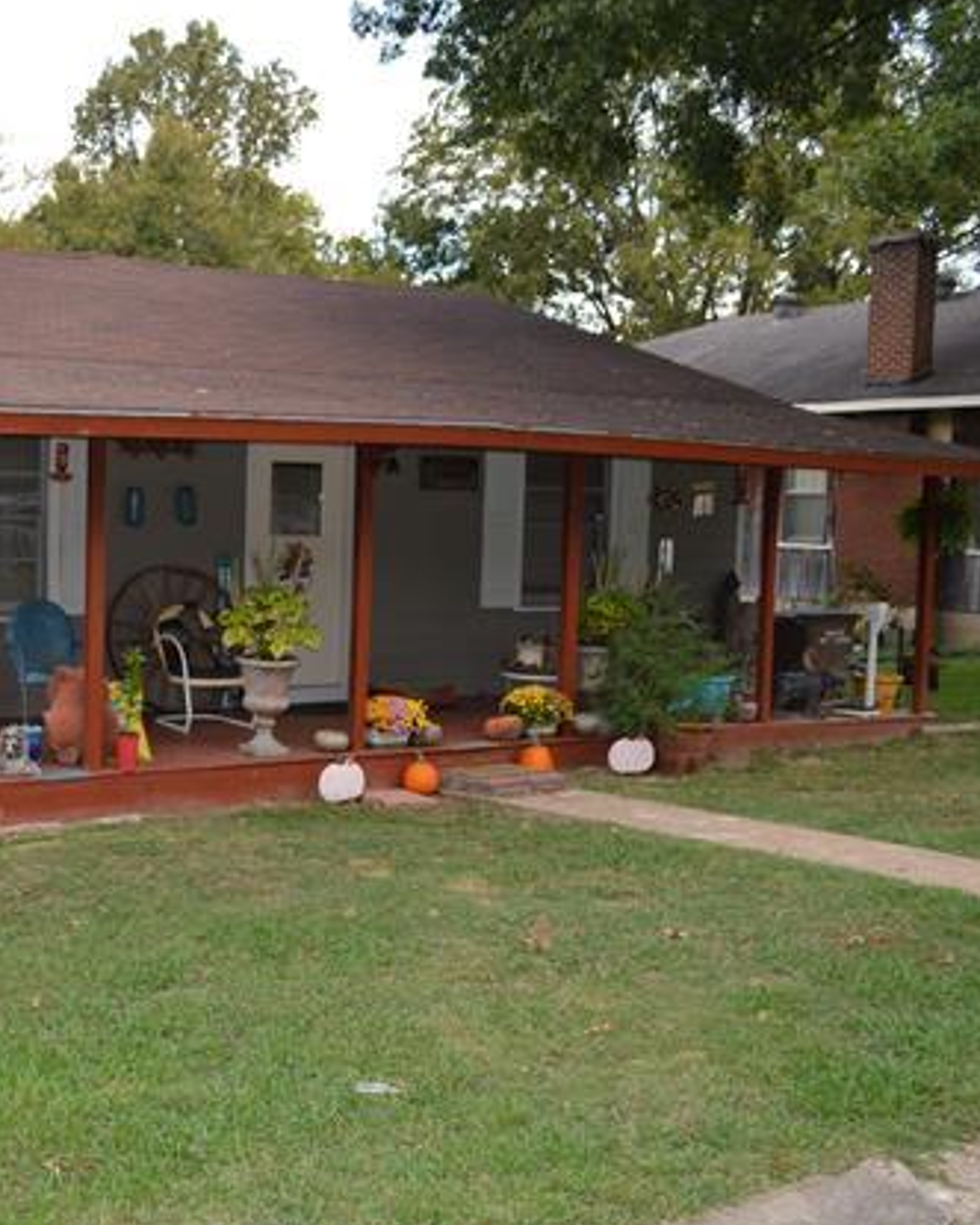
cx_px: 112
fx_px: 1414
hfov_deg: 36.1
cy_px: 618
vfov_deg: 46.8
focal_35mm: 39
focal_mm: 18
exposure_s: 1/125
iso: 180
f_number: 4
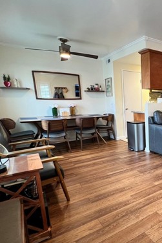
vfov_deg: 75.8
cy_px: 135
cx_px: 165
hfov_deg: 45.6
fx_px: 155
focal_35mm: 23
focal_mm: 1.57
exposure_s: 1/60
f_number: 1.8
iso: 200
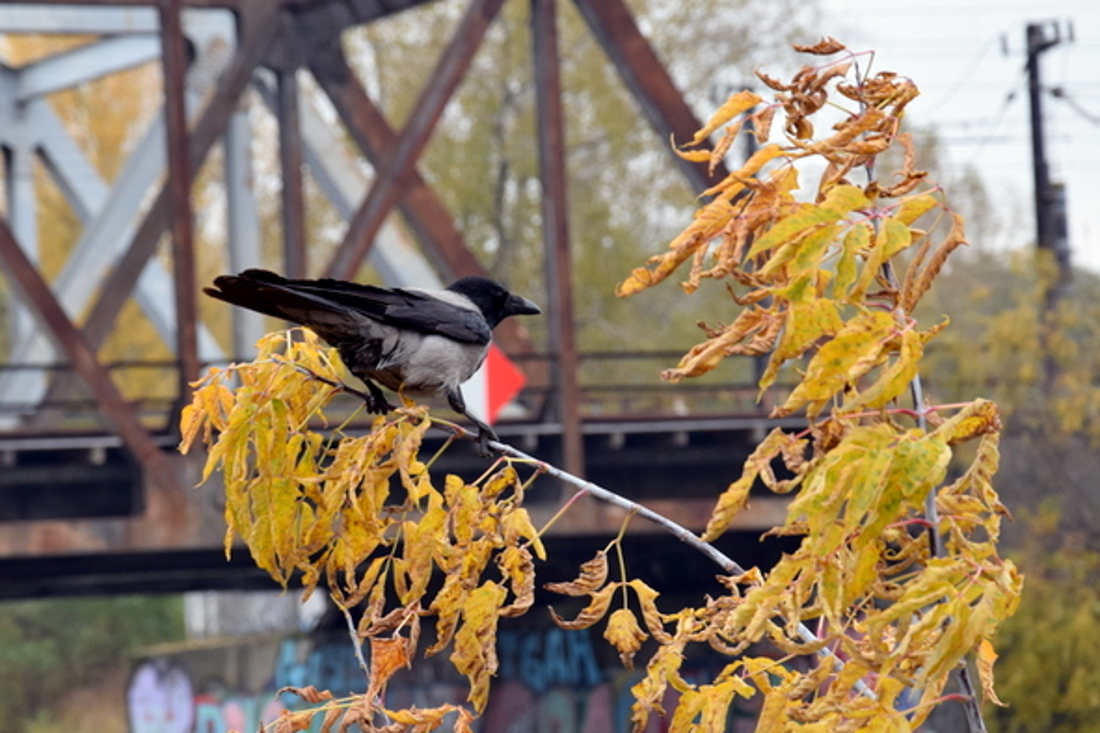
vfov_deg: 6.9
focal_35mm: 199
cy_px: 294
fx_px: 6080
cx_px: 484
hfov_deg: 10.3
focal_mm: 98
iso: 400
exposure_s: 1/160
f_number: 8
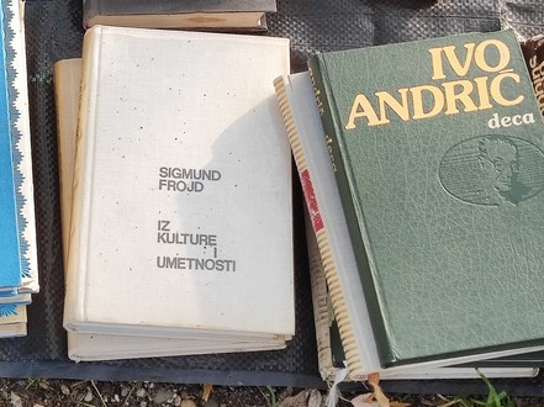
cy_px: -2
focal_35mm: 58
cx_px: 110
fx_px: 911
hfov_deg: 32.4
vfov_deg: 24.1
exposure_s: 1/100
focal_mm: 4.7
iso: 105
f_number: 1.79
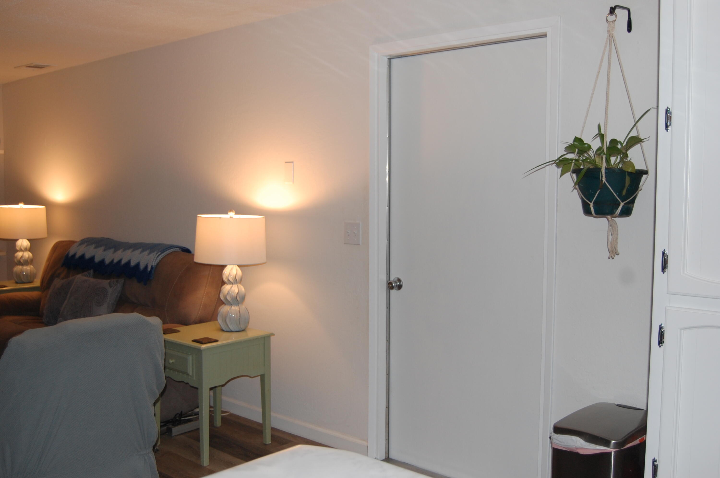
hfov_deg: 53.2
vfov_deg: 36.8
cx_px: 360
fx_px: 719
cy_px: 239
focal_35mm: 36
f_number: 4
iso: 400
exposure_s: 1/60
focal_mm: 24
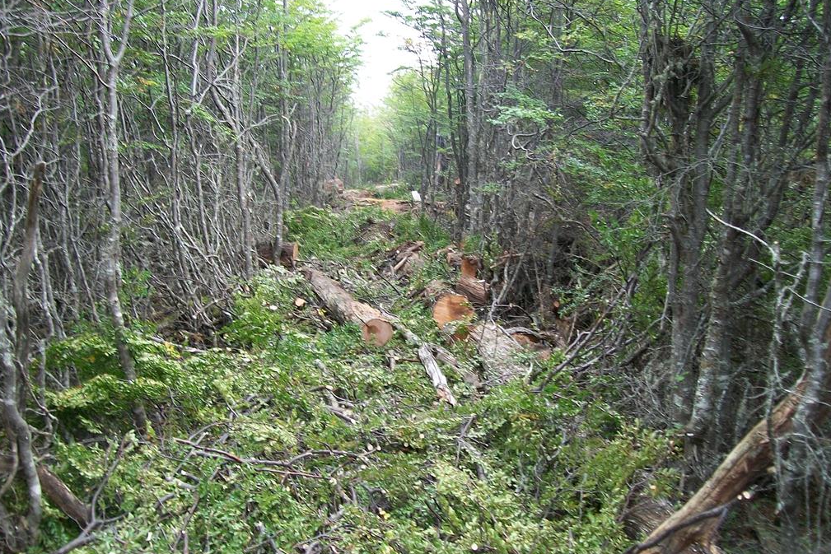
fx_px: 877
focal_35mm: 38
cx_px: 411
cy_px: 280
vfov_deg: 35.1
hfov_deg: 50.7
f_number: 2.7
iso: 80
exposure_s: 1/30
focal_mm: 6
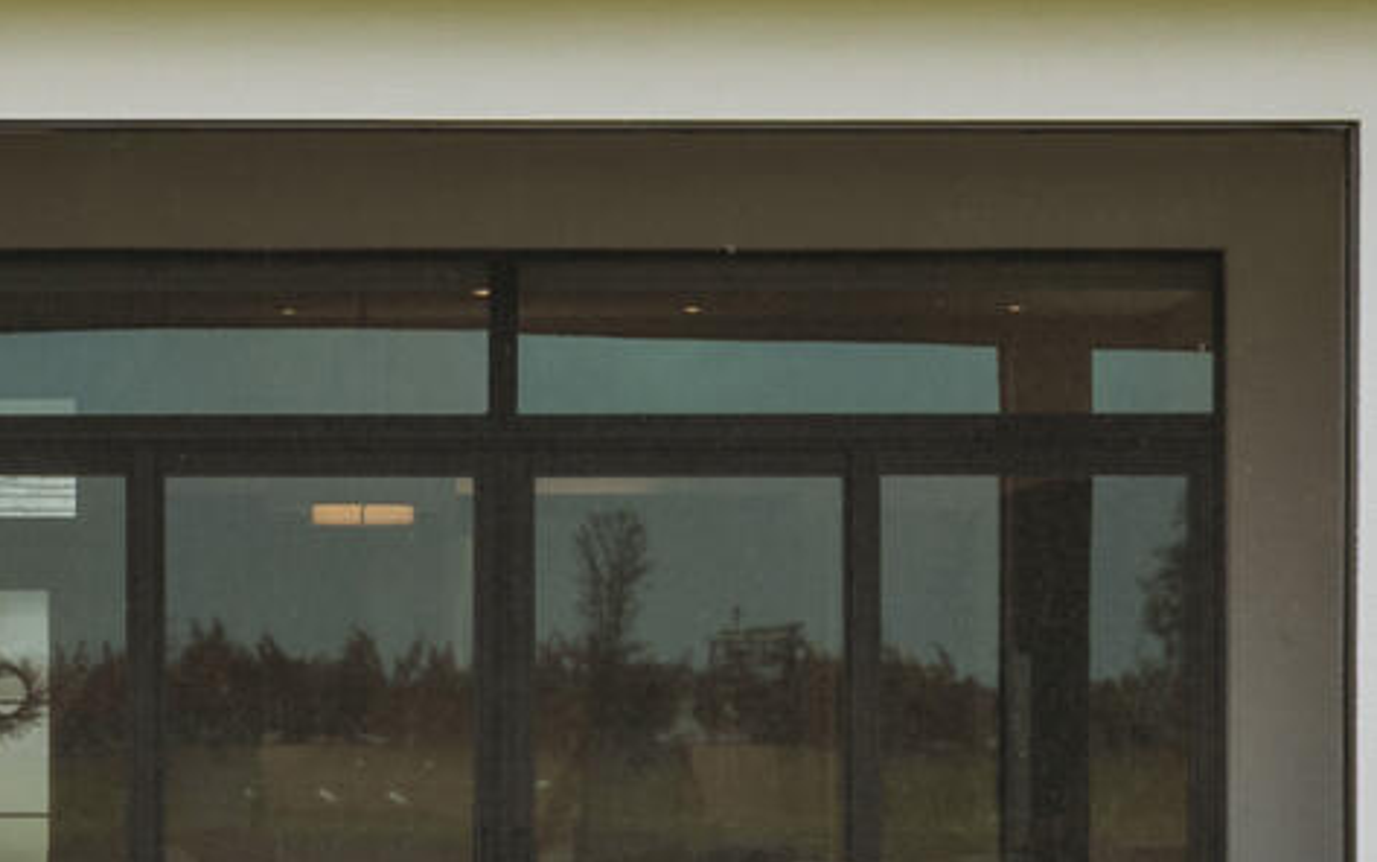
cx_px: 396
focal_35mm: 167
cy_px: 645
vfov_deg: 7.9
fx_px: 6269
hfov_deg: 12.5
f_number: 10
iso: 100
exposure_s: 1/40
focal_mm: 31
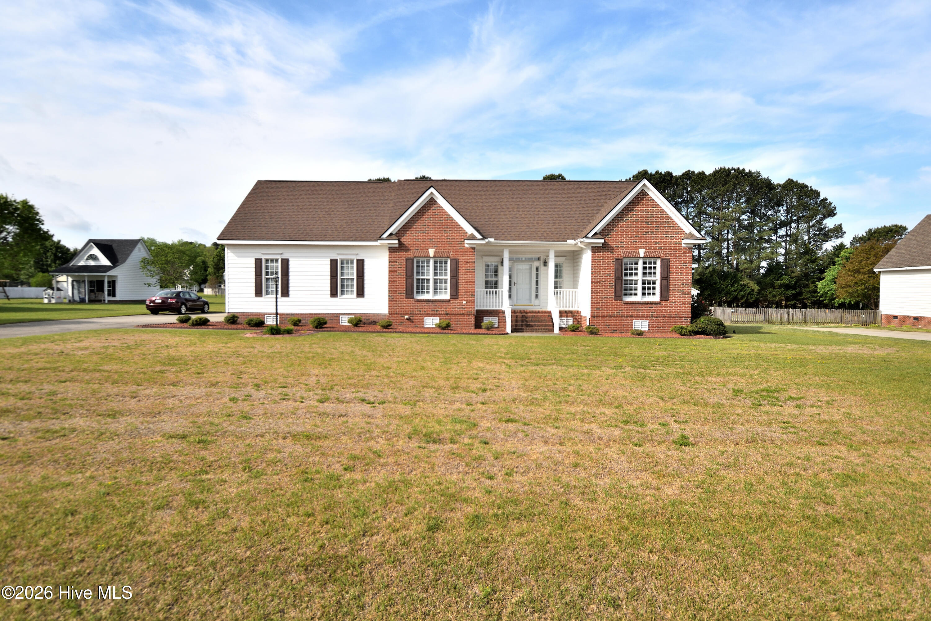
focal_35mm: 21
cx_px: 466
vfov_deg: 59.5
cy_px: 310
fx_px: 543
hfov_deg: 81.2
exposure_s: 1/400
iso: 200
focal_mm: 14
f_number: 9
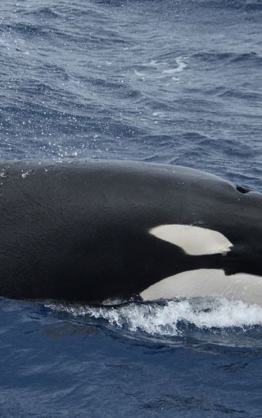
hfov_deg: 2.9
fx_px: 5258
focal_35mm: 461
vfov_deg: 4.6
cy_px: 209
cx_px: 58
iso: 1100
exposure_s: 1/8000
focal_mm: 300
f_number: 5.6
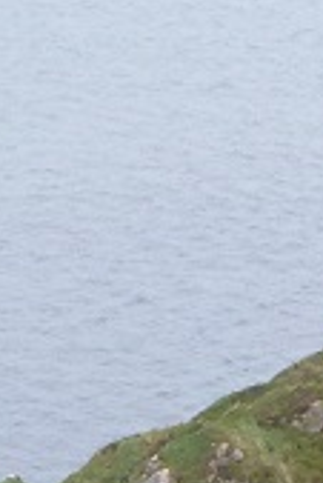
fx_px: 4405
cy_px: 900
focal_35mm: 328
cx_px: 320
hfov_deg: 4.2
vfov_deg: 6.1
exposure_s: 1/80
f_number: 4.3
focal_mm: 9.4
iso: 200
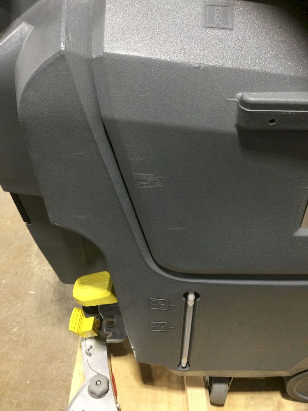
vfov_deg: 58.4
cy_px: 206
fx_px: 368
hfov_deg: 45.4
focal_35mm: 31
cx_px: 154
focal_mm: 3.3
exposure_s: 1/33
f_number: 2.4
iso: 200
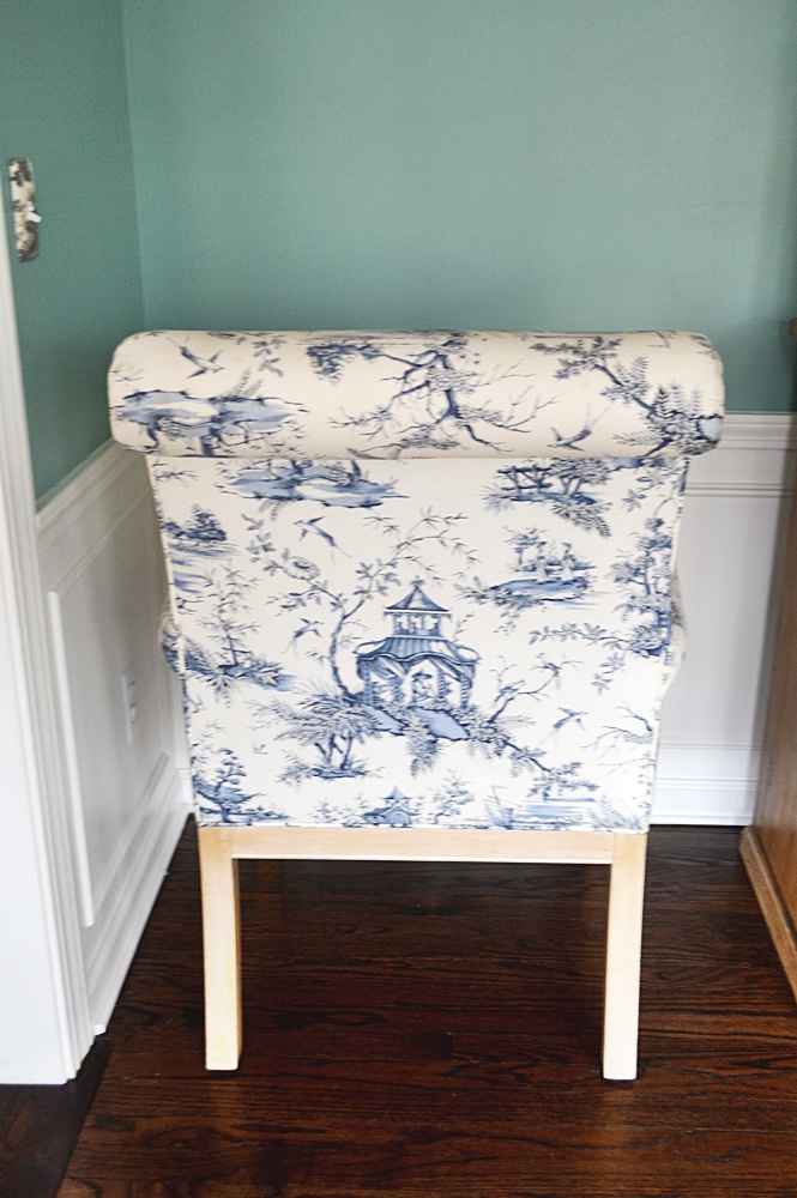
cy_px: 599
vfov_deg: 53.2
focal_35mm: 36
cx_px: 398
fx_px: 1197
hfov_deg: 36.8
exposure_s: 1/20
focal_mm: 24
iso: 400
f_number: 4
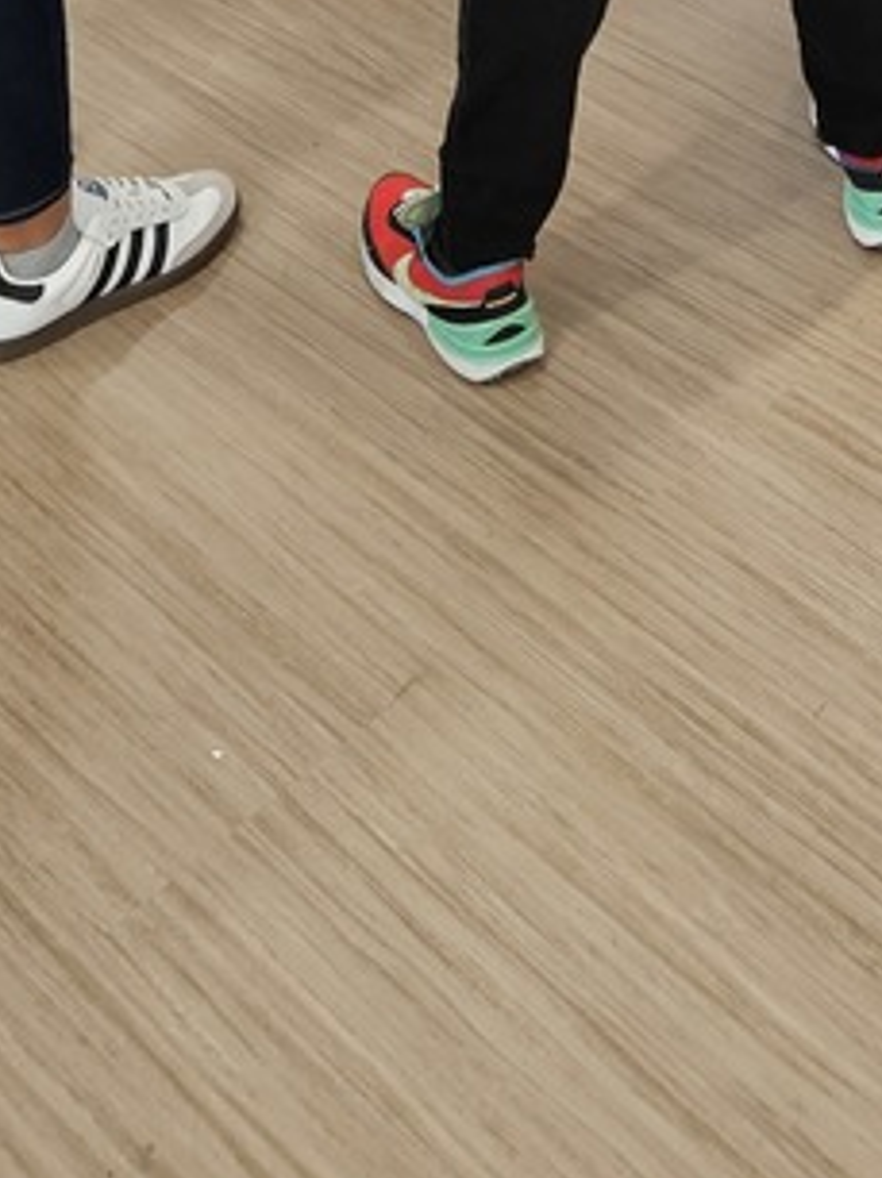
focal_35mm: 77
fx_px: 2620
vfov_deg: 20.2
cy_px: -781
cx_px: 582
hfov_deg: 19.1
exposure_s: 1/120
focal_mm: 5.4
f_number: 1.8
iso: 200
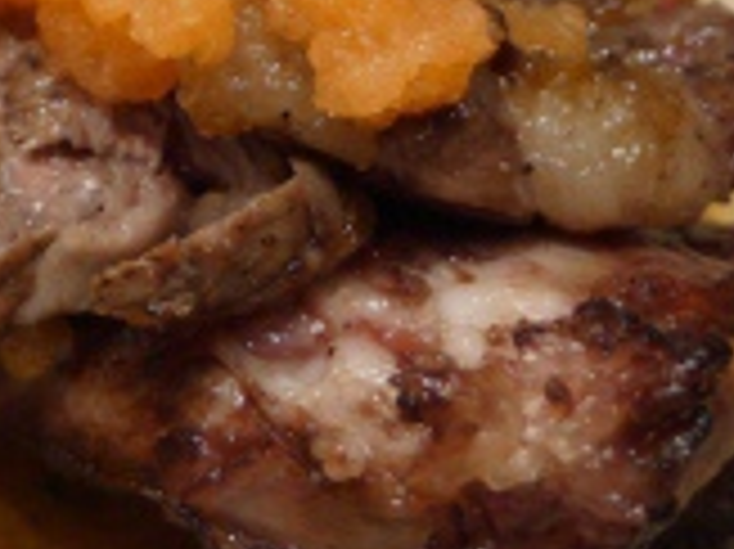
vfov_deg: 14.8
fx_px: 2098
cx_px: -45
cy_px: 54
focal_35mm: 99
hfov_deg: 19.1
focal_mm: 18
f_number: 4.2
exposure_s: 1/60
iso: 640
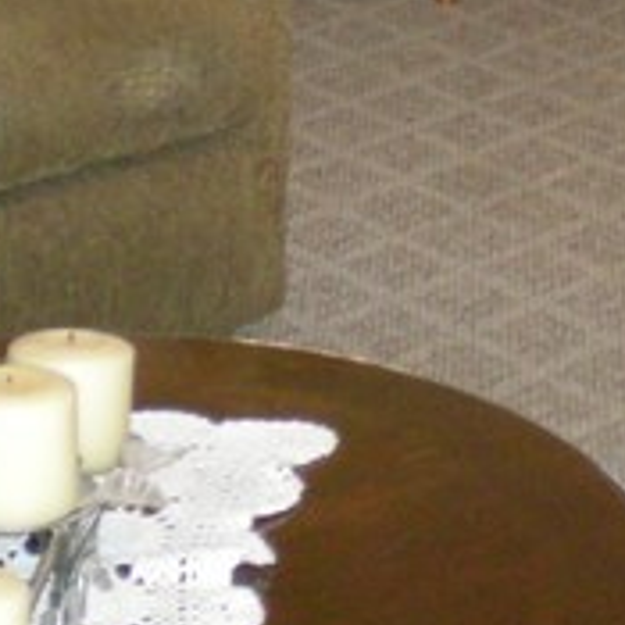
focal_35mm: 197
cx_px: 750
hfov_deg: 8.8
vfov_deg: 8.7
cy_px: -304
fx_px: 4024
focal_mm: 6.3
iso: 279
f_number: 3.1
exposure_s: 1/30
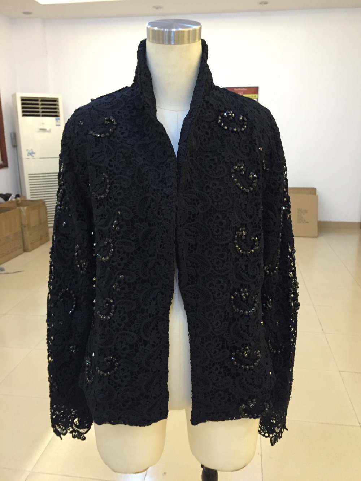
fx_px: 403
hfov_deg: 48.2
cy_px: 240
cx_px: 180
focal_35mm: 29
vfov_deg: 61.7
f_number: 2.2
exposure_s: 1/20
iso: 250
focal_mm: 4.15
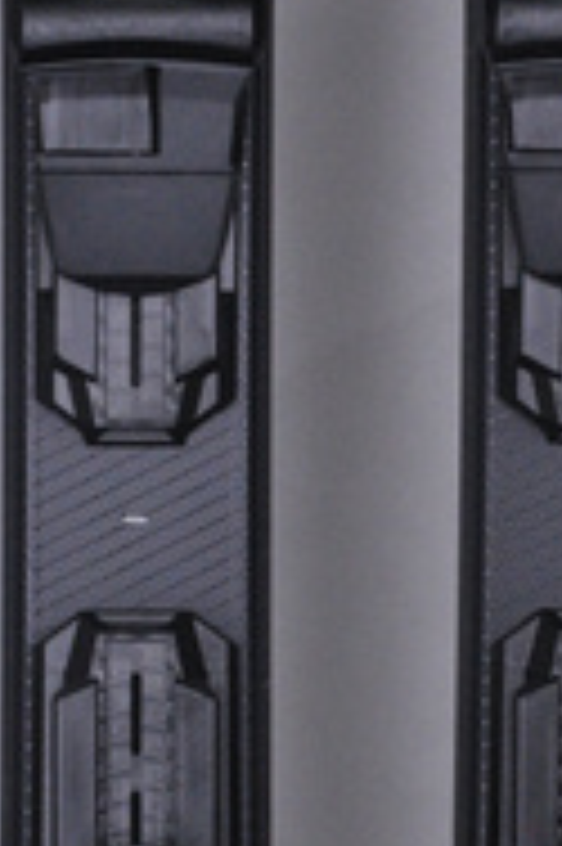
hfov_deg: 5.5
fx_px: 5888
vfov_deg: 8.2
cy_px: 585
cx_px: 362
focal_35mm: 251
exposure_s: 1/125
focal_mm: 70
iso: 3200
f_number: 9.5
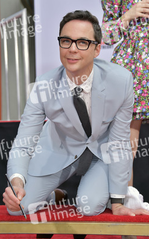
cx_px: 77
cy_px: 120
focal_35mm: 101
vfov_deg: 20.6
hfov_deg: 12.9
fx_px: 657
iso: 160
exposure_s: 1/250
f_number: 5.3
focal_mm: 98
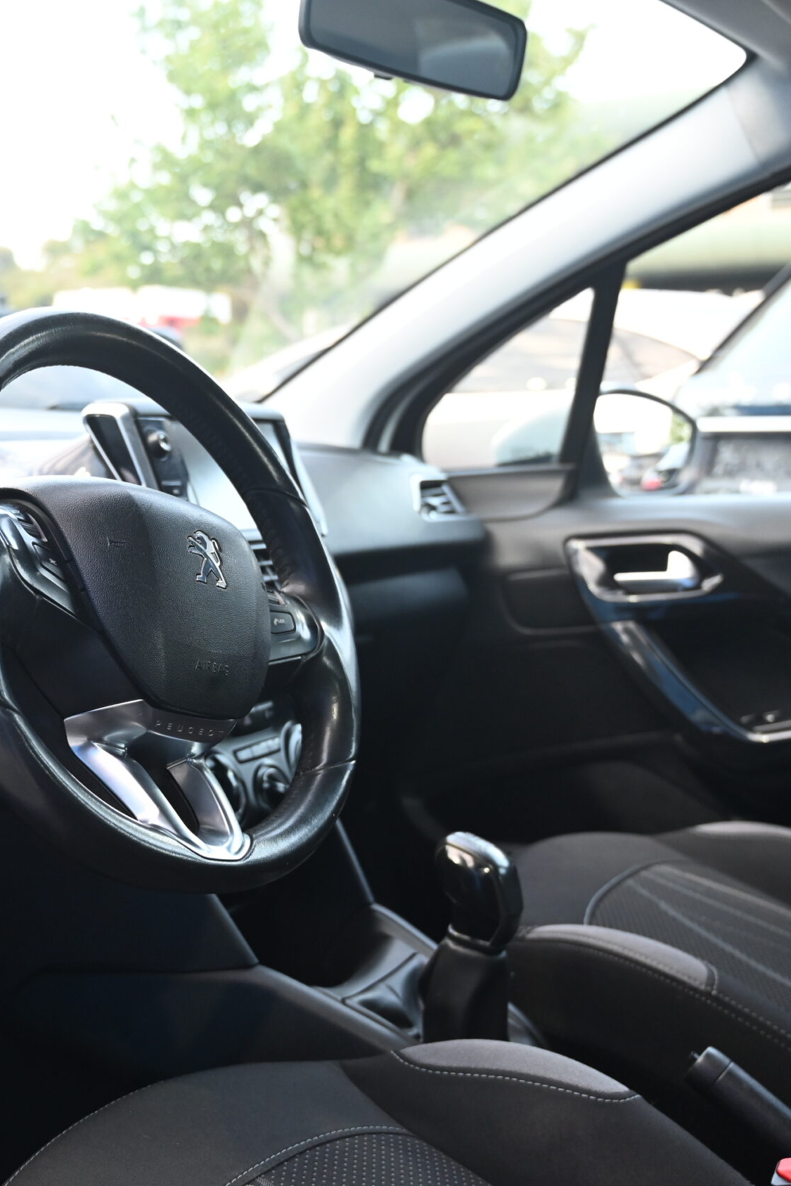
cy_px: 597
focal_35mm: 44
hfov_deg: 29.7
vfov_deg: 44.5
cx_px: 137
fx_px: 1450
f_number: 4
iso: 1400
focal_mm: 29
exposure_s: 1/125
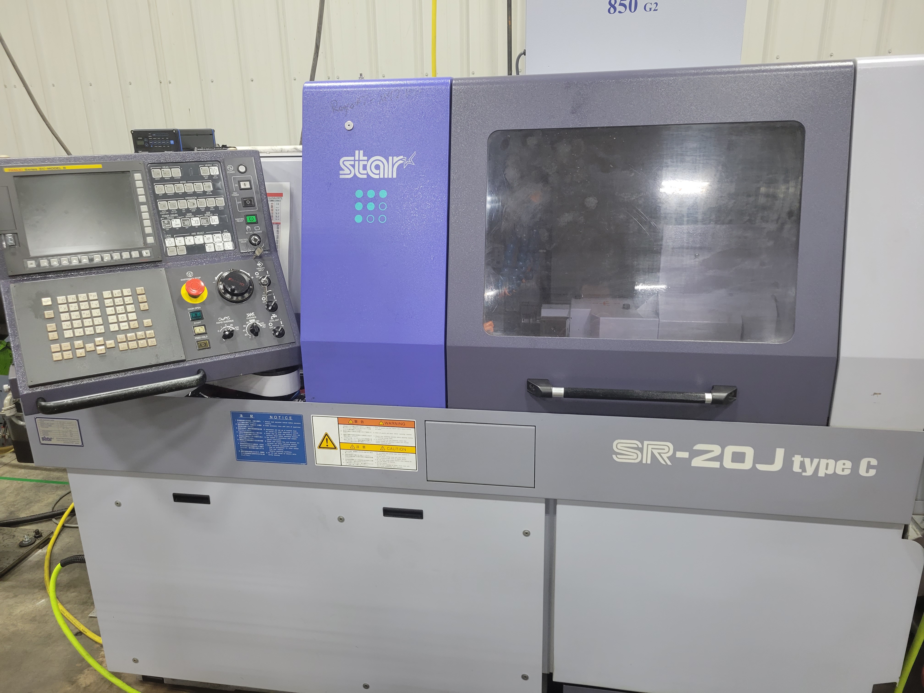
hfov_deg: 67.3
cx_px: 462
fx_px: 694
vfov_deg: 53.1
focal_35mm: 26
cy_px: 346
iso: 250
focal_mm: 5.4
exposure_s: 1/120
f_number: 1.8
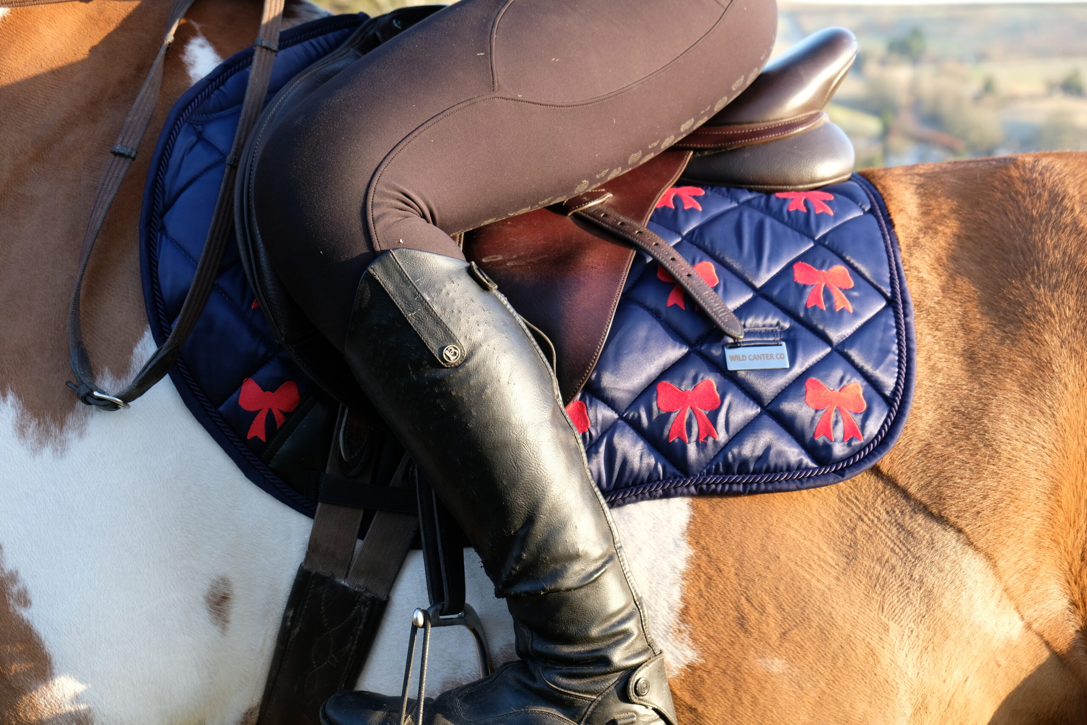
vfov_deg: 21.9
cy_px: 362
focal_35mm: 62
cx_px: 544
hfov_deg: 32.4
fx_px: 1872
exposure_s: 1/80
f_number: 4.5
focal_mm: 41.3
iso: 200
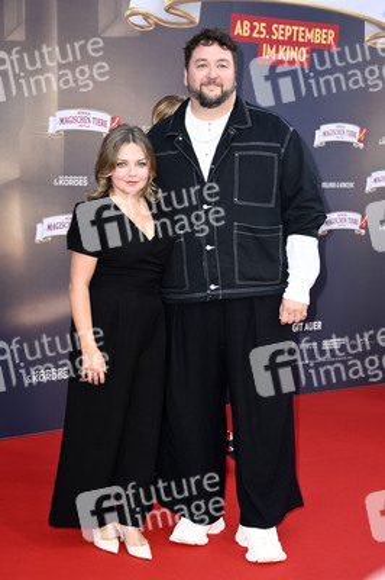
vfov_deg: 28.9
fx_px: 1125
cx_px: 192
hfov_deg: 19.4
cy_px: 290
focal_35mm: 70
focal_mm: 70
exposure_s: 1/250
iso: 640
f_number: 5.6
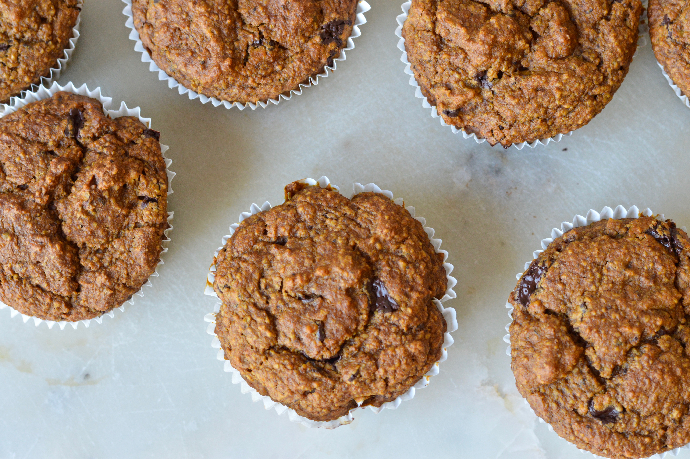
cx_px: 345
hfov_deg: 27.0
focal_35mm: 75
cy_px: 230
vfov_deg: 18.1
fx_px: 1436
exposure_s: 1/80
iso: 800
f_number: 5.6
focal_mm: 50
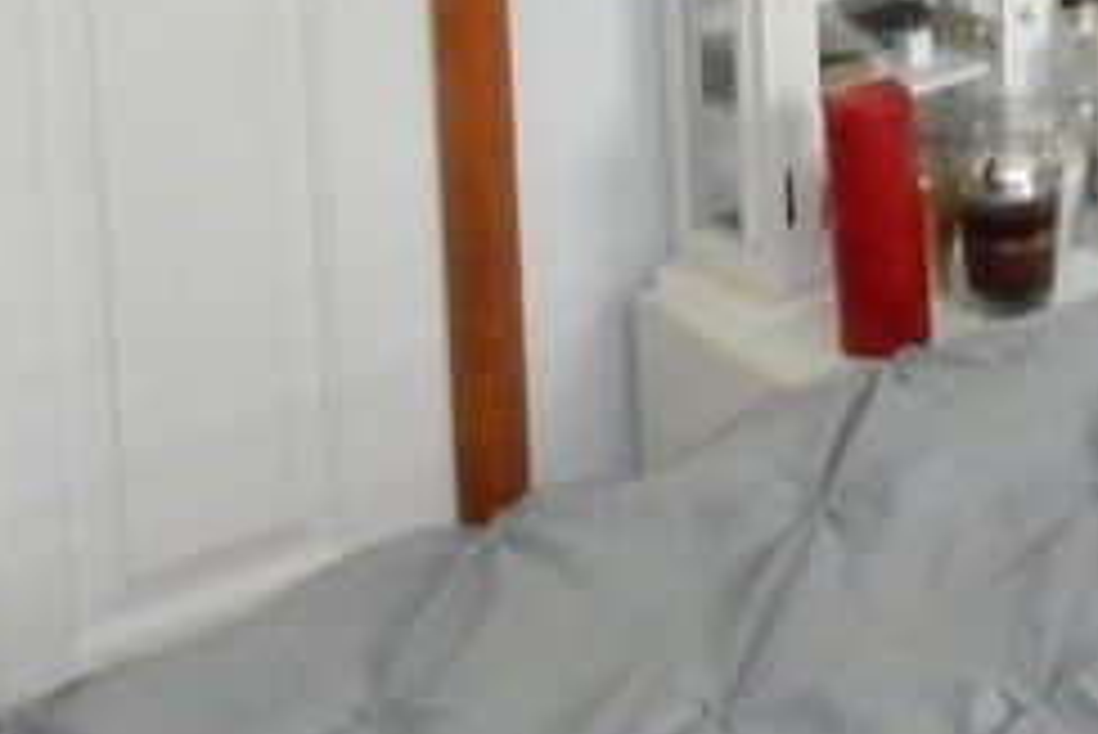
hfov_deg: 16.0
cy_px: -779
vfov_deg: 11.3
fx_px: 3326
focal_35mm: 109
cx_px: 1962
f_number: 3.7
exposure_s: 1/8
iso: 1100
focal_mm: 4.5
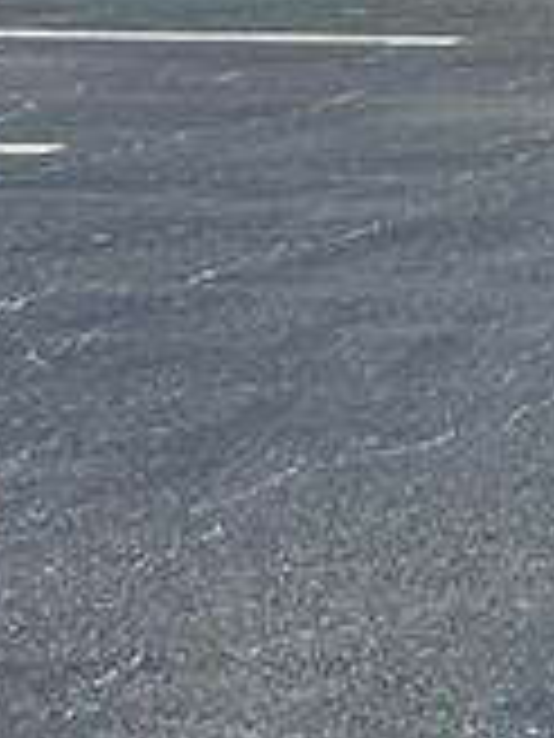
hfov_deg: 6.8
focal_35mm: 190
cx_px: 1887
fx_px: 4054
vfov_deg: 9.7
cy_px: -716
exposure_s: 1/2994
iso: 50
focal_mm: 5.7
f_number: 1.5
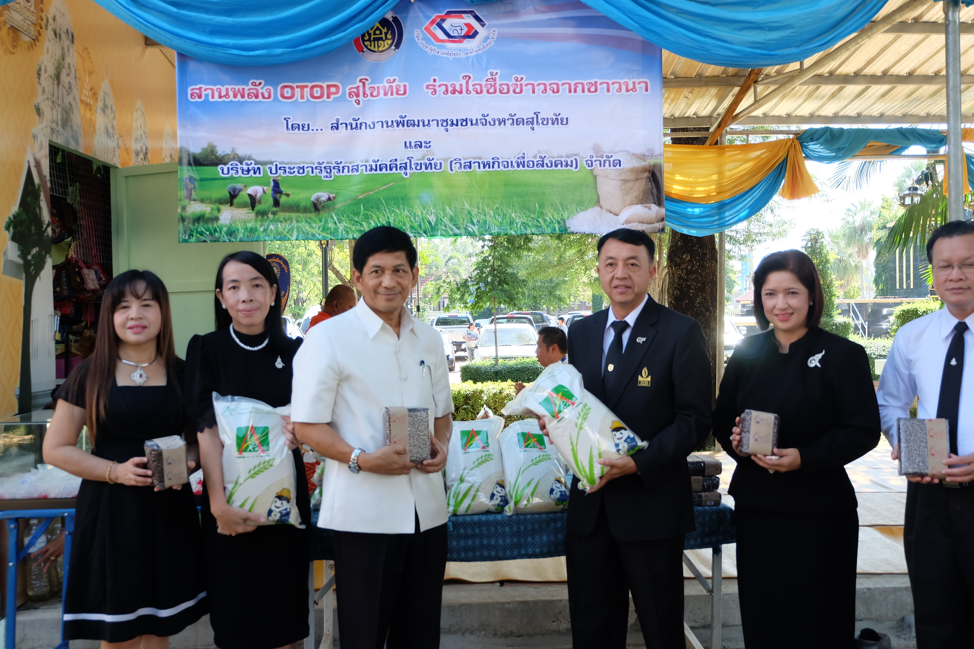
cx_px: 519
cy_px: 330
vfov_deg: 35.1
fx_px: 1028
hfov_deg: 50.7
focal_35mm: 38
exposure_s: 1/150
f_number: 4.5
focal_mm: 23.2
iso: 400
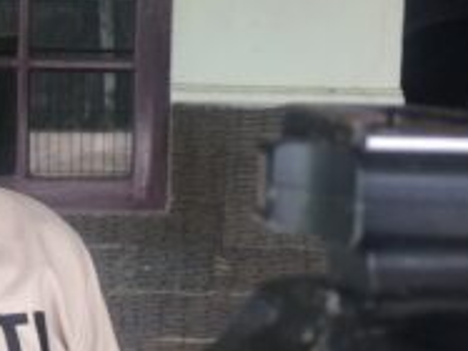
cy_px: 95
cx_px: -185
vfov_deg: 14.3
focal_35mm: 103
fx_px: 1392
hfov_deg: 17.6
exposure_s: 1/100
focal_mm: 4.15
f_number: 2.2
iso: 50
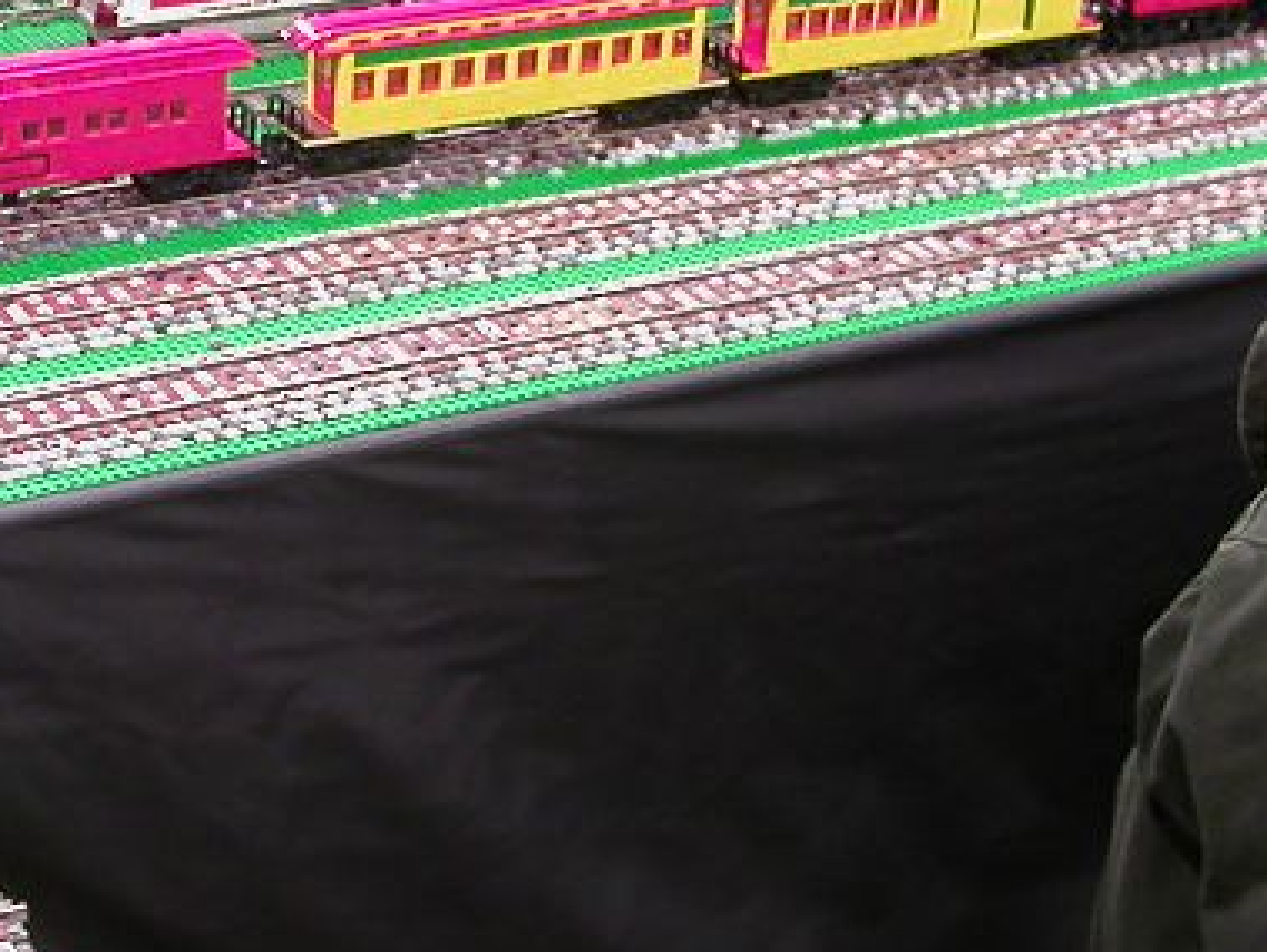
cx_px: 368
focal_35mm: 78
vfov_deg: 18.8
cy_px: 227
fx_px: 2858
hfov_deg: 24.8
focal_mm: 5.6
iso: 100
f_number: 2.7
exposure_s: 1/6
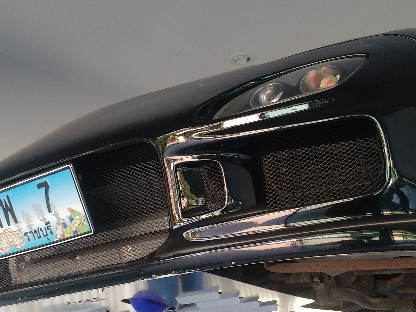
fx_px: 565
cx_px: 214
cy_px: 172
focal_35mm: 47
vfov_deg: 30.9
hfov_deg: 40.4
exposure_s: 1/50
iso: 160
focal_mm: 3.81
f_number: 2.2
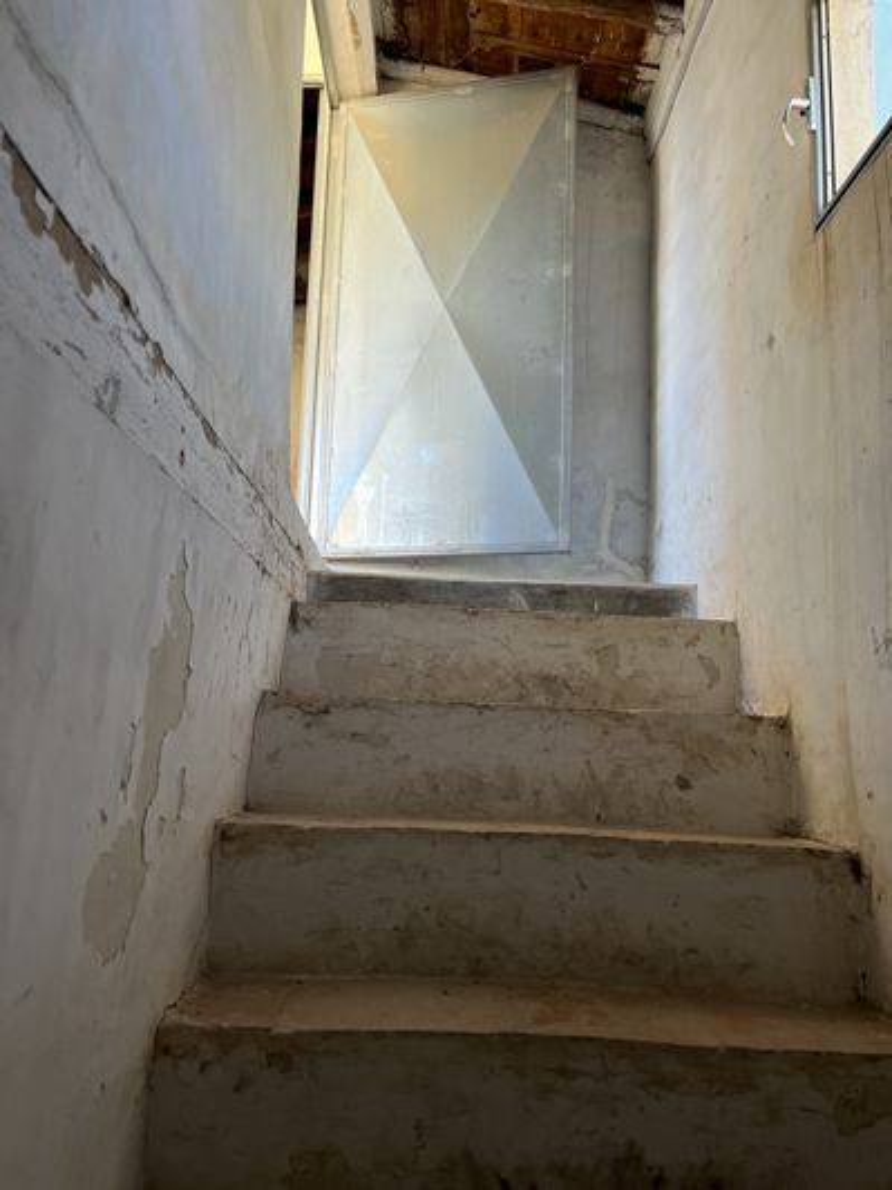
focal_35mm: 26
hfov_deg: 53.1
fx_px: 893
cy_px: 595
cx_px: 446
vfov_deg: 67.3
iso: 100
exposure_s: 1/121
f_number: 1.6
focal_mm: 5.1
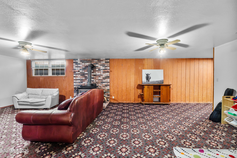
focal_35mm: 15
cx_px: 118
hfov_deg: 100.4
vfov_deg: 77.3
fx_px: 99
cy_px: 79
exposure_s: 1/13
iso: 2000
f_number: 6.3
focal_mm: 10
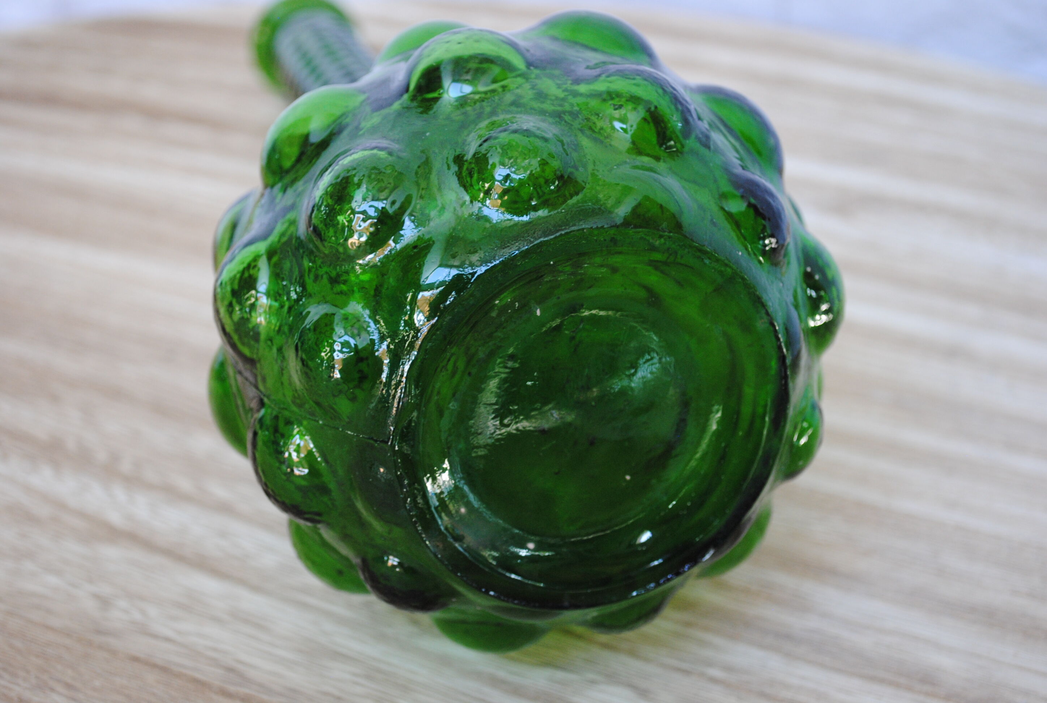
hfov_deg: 33.3
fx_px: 1749
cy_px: 352
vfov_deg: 22.7
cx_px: 524
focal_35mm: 60
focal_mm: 40
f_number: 5.3
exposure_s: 1/30
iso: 560
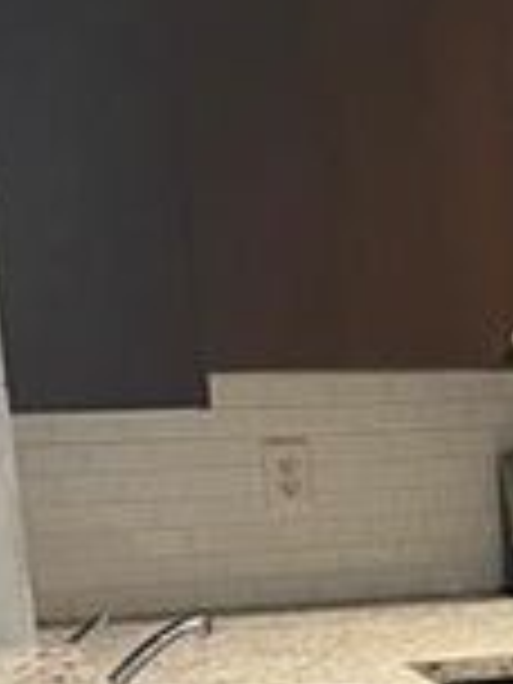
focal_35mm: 114
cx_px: 1102
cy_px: 803
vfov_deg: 16.6
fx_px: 2253
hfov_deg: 11.4
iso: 250
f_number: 1.6
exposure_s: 1/60
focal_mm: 4.2
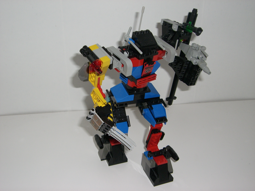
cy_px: 96
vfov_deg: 30.9
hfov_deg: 40.4
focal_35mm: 47
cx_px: 128
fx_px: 346
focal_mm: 7.6
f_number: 3
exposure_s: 1/60
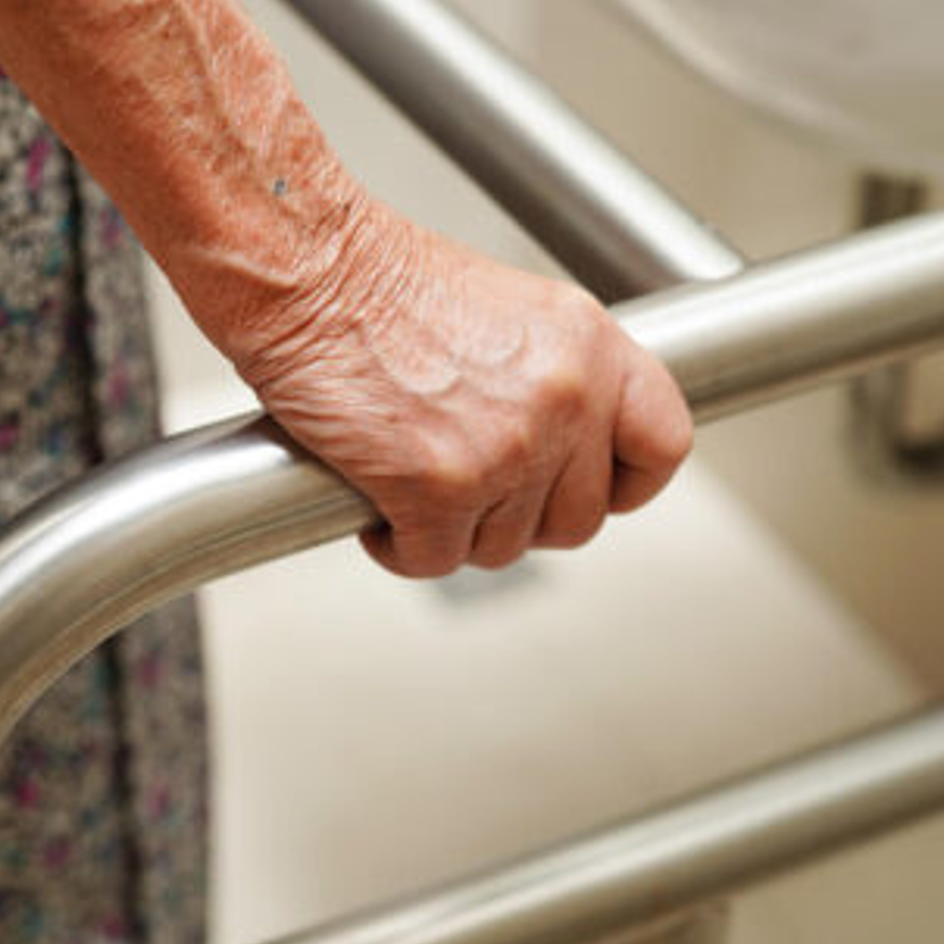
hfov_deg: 19.7
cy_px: 377
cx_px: 445
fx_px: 2715
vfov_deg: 19.7
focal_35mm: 88
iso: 100
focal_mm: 50
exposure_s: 1/60
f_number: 2.8
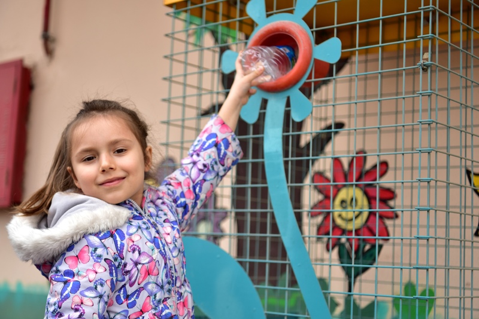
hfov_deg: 34.5
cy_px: 160
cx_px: 240
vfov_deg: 23.4
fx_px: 772
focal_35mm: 58
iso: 160
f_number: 2.8
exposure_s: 1/640
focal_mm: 58
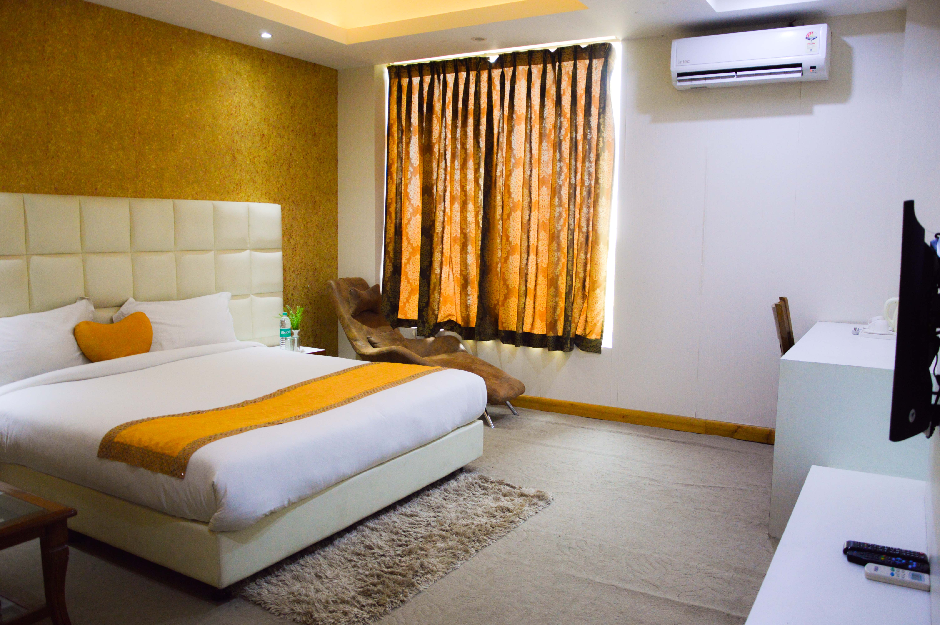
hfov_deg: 67.4
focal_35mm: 27
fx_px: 704
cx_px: 470
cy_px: 312
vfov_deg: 47.8
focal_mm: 18
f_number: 4
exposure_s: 1/60
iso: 400
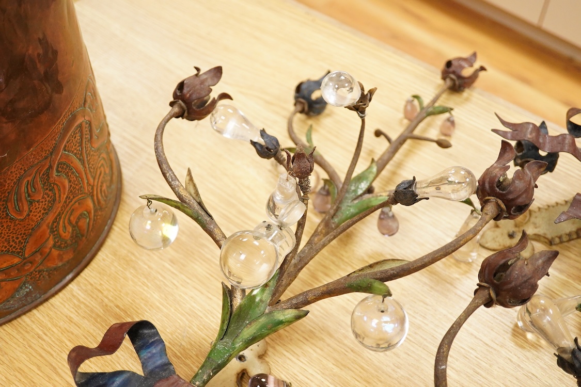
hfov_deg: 43.6
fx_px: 726
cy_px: 194
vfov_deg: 29.9
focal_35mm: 45
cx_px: 290
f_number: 3.5
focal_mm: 30
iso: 2500
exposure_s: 1/250
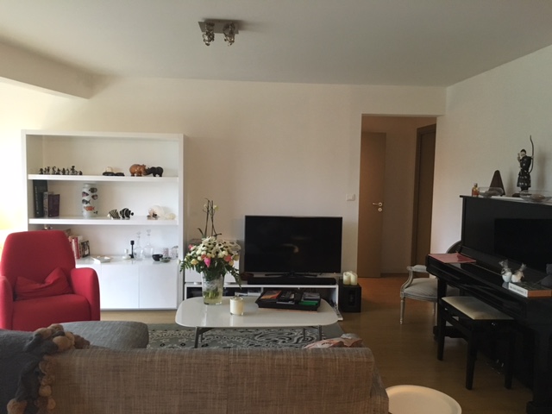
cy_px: 207
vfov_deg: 48.2
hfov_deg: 61.7
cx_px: 276
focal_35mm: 29
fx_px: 462
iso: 250
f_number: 2.2
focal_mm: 4.15
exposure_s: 1/25
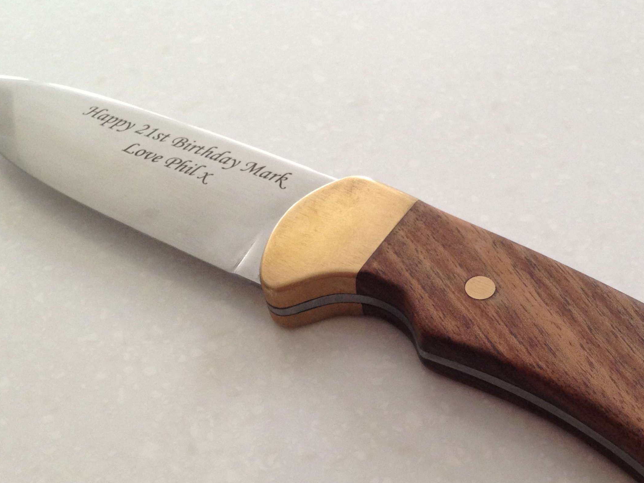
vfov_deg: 28.1
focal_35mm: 51
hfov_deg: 37.1
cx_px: 426
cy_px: 364
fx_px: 949
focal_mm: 4.12
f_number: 2.4
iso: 125
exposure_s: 1/20
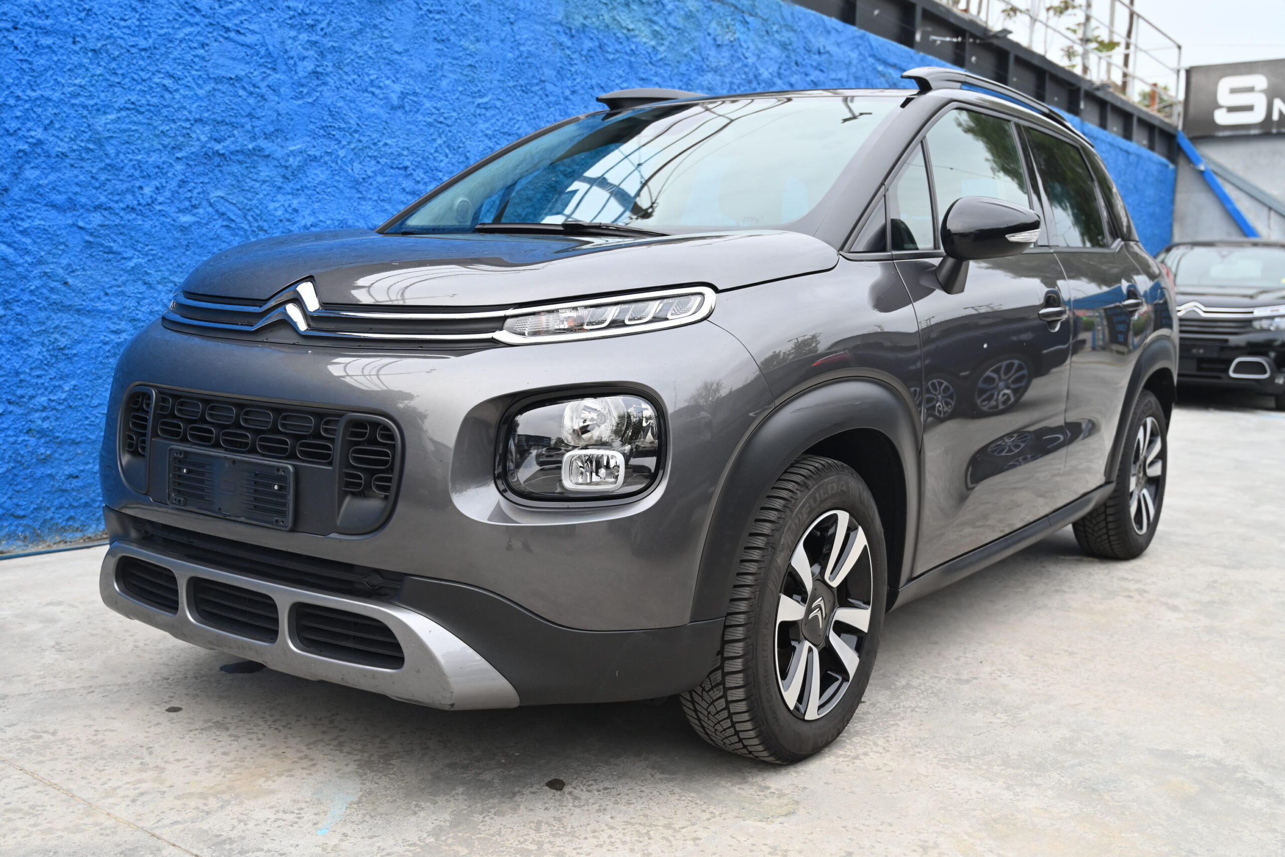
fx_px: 1249
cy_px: 428
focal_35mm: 35
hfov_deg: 54.4
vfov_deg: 37.9
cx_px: 642
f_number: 4
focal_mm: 35
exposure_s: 1/250
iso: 360
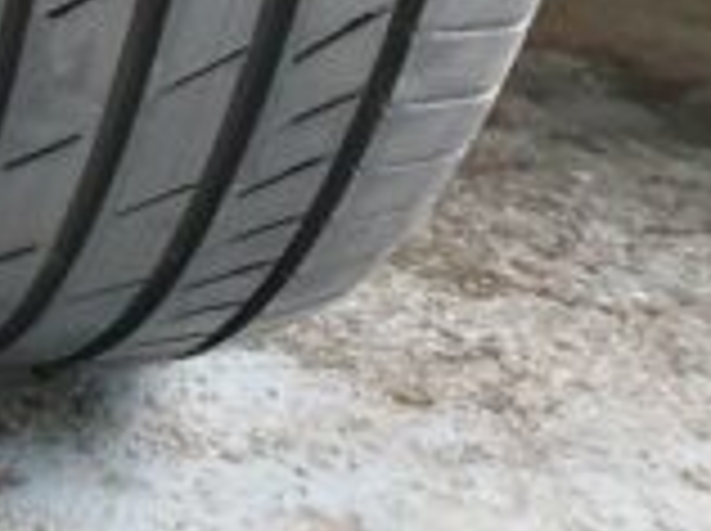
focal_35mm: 99
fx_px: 2030
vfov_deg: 13.2
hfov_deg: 18.5
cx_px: -202
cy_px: -468
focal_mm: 4.32
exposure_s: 1/50
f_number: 2.4
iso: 640
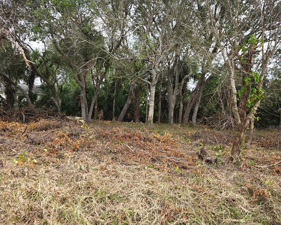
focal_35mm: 31
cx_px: 144
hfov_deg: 57.2
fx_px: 258
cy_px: 127
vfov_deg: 47.0
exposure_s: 1/579
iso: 25
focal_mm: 5.4
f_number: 1.8
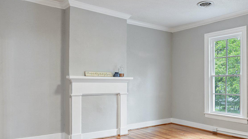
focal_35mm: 31
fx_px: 204
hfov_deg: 61.8
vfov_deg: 37.7
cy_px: 79
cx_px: 153
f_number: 8
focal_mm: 16
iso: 500
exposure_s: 1/3
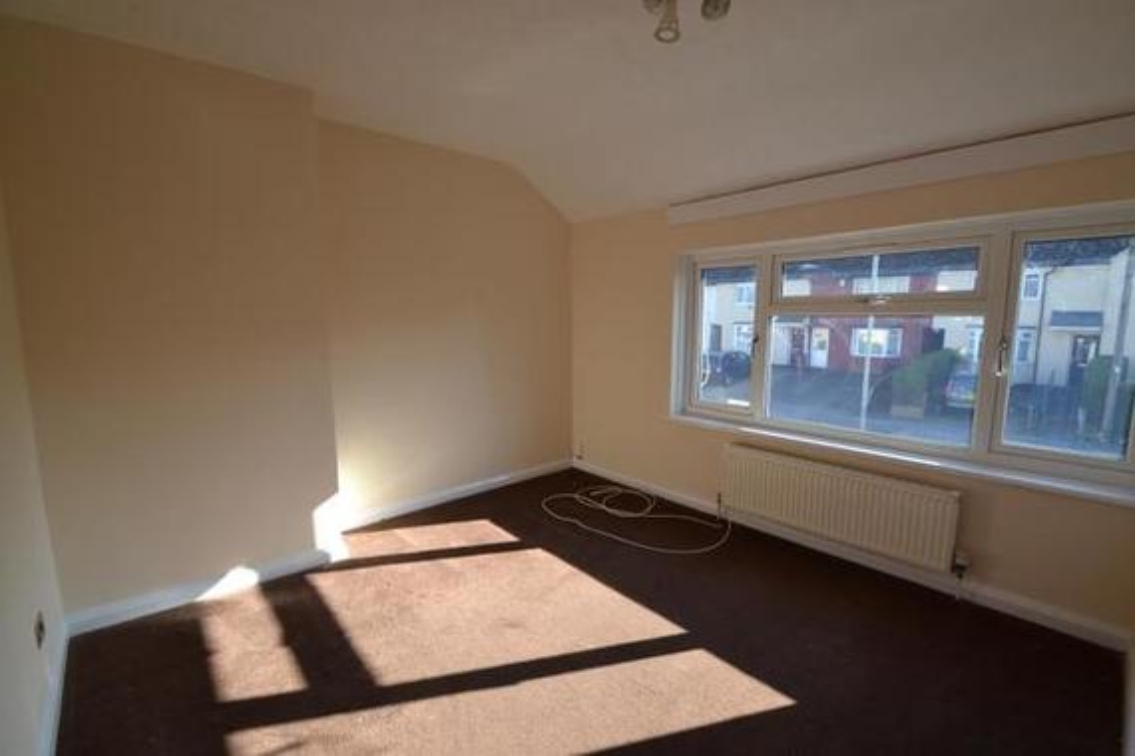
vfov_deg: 77.3
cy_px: 378
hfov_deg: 100.4
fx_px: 473
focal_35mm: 15
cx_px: 568
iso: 180
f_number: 5.6
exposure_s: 1/125
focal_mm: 10
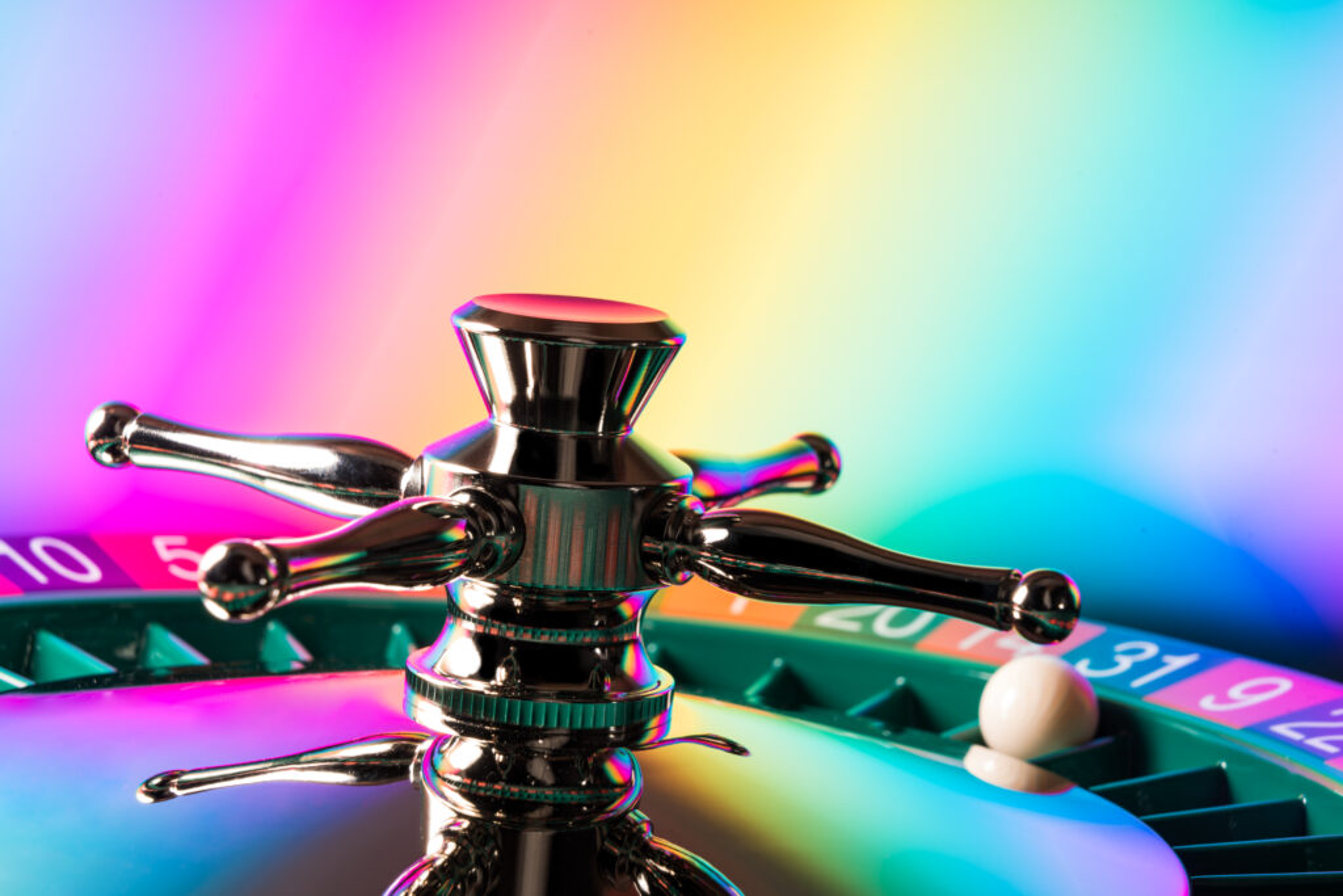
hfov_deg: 19.5
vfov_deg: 13.0
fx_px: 3917
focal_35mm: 105
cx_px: 672
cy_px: 448
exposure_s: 4
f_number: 16
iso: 50
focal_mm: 105
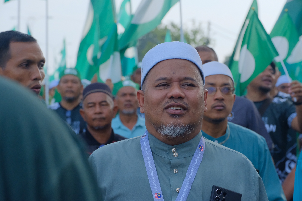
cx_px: 151
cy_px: 100
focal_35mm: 83
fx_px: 696
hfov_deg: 24.5
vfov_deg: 16.5
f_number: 5
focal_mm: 55
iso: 3200
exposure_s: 1/6400
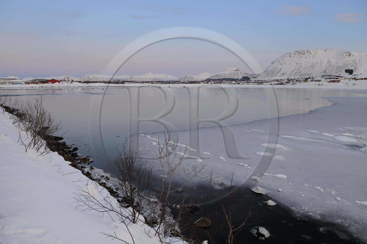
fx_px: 265
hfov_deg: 69.4
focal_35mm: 26
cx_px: 184
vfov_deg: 49.5
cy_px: 122
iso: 400
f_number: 6.3
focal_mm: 26
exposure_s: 1/80
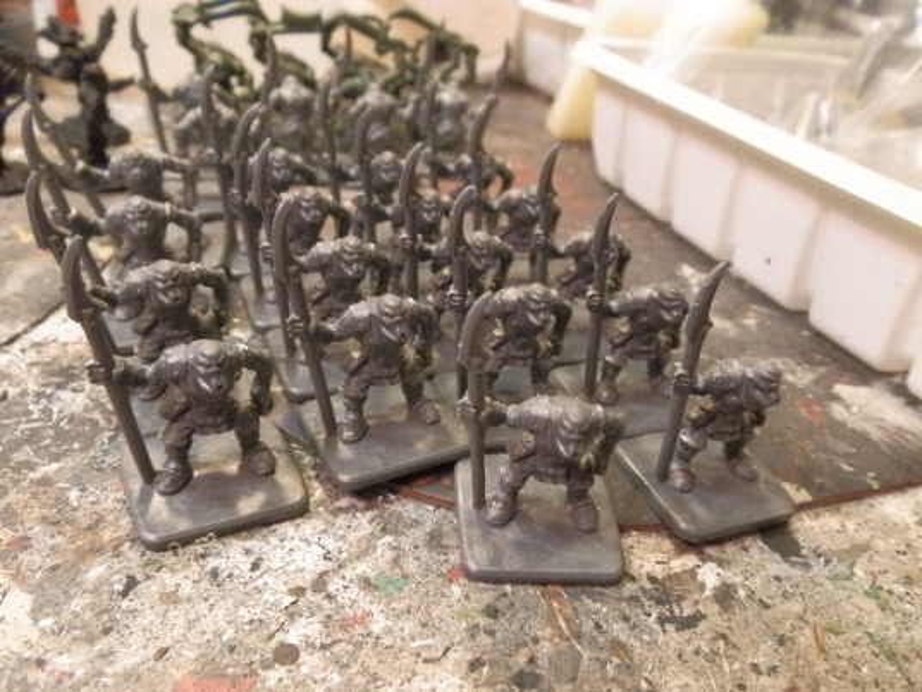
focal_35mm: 28
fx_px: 746
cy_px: 346
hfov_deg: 63.4
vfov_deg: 49.7
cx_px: 461
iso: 400
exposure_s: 1/30
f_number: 3.1
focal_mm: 5
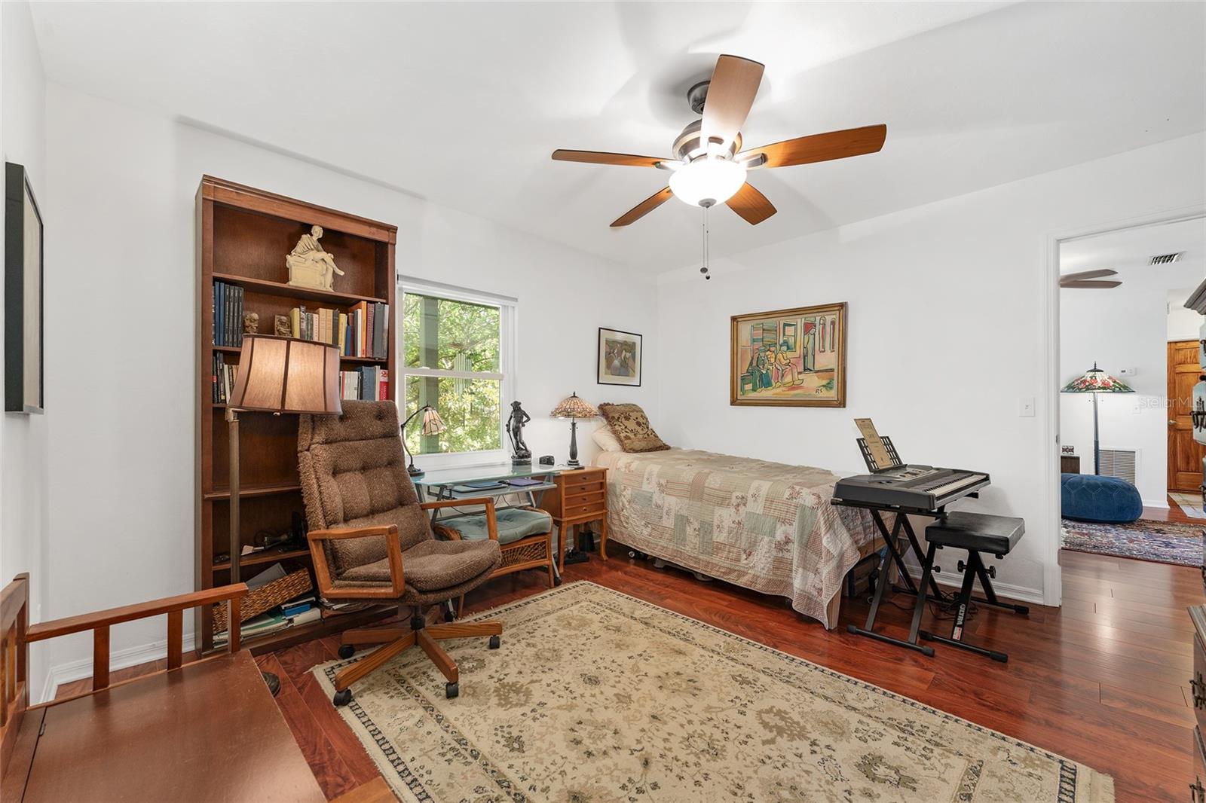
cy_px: 402
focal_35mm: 14
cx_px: 603
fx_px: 469
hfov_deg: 104.3
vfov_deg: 81.2
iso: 400
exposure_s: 1/2.5
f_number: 7.1
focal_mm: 14
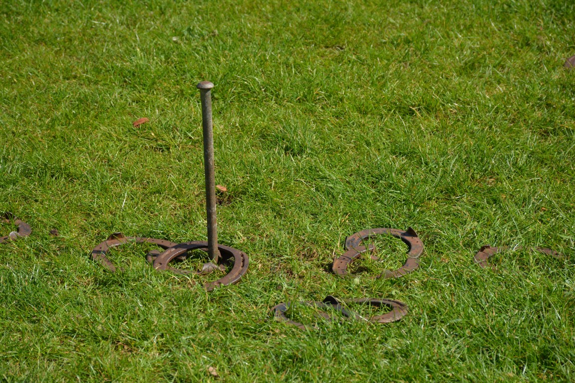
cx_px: 288
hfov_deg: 13.7
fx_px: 2396
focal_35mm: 150
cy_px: 192
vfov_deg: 9.1
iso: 110
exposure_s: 1/250
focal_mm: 100
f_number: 8
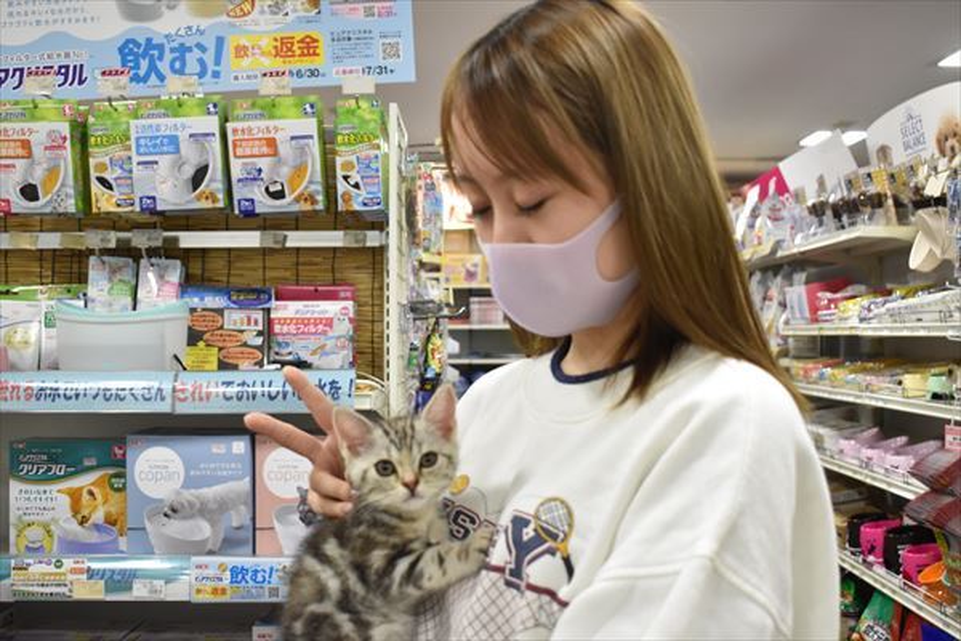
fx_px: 1121
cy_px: 320
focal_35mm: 42
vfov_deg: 31.9
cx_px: 480
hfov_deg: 46.4
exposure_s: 1/100
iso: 1600
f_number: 5
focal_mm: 28
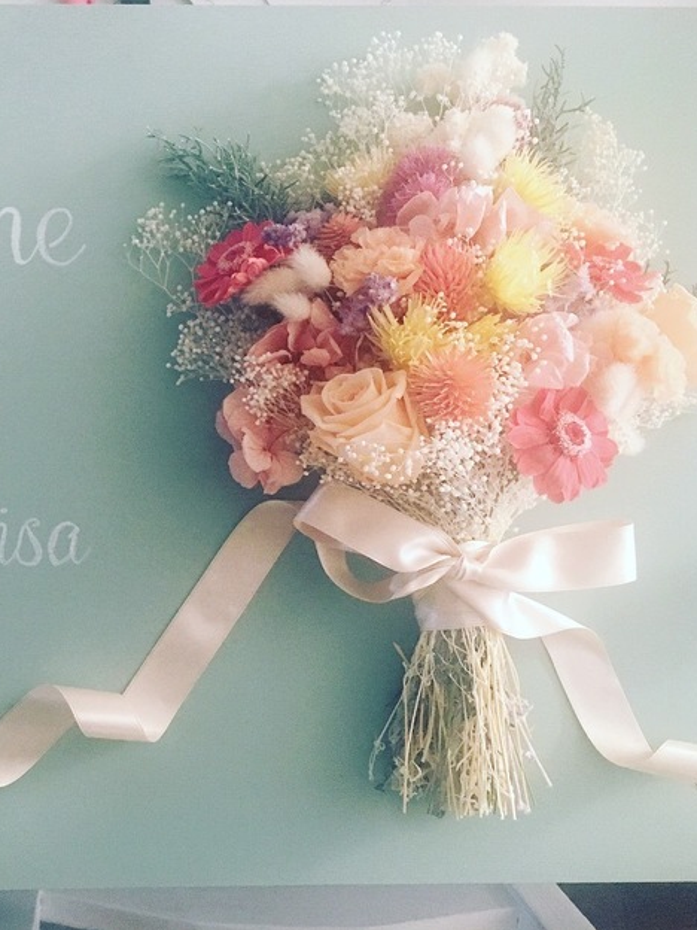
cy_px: 466
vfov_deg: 47.9
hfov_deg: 35.5
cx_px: 125
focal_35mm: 39
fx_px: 1047
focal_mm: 4.15
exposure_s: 1/20
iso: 200
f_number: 2.2
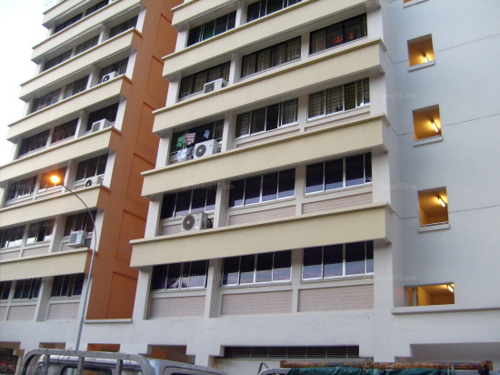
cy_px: 188
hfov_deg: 52.6
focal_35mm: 35
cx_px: 250
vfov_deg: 40.7
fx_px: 505
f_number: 2.8
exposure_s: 1/45
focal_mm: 5.8
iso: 120
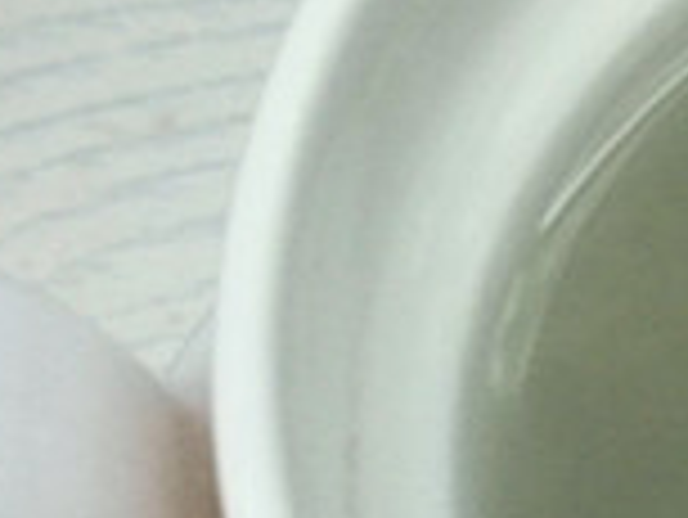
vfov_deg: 10.4
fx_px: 2805
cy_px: 622
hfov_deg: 13.5
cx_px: 868
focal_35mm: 141
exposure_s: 1/33.3
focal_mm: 4.04
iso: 200
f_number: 2
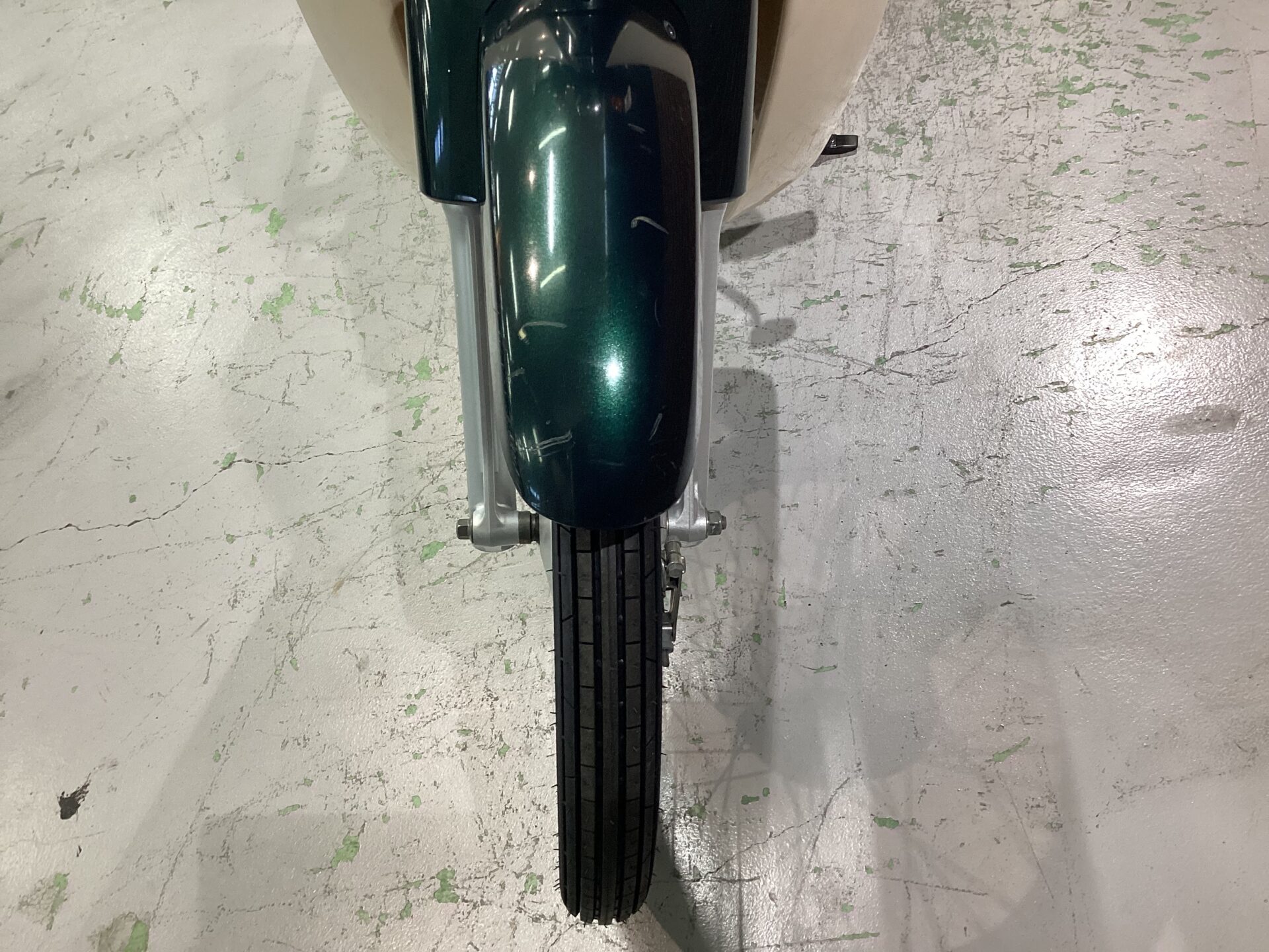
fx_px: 1136
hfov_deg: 58.4
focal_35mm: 31
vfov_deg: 45.4
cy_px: 476
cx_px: 634
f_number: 2.4
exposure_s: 1/60
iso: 125
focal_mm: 3.3
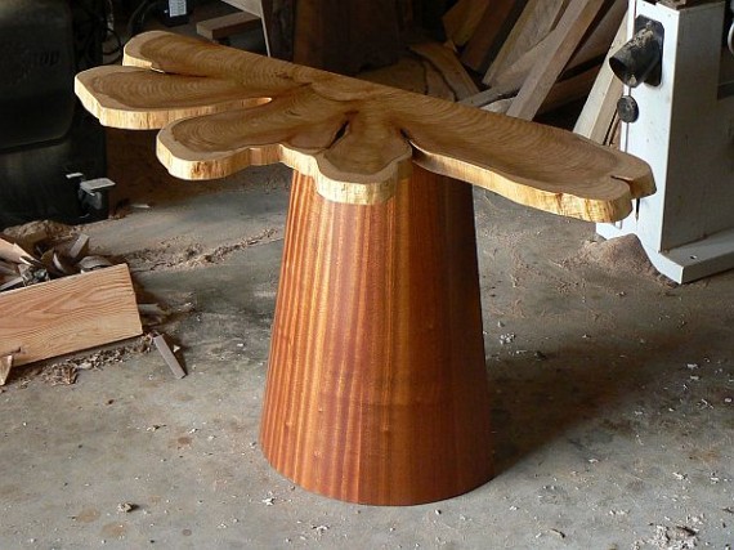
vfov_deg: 18.2
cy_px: 275
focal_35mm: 81
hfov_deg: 24.1
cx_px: 367
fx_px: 1717
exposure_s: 1/30
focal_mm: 9.8
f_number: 3.2
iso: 200
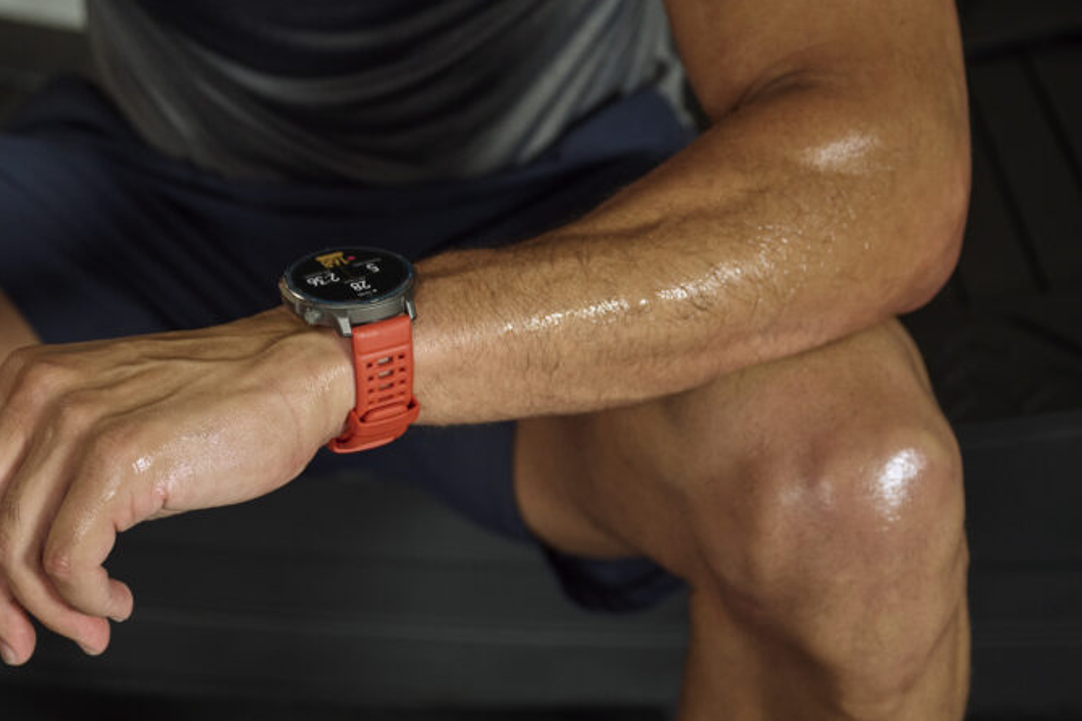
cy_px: 439
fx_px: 2164
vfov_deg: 18.9
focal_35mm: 72
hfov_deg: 27.7
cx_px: 267
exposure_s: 1/2000
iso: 800
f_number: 4
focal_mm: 47
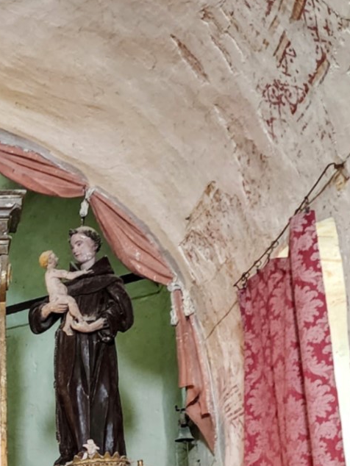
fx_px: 1172
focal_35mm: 87
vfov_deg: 21.6
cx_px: -219
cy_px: 485
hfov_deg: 15.3
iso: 640
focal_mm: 6.4
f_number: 1.8
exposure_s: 1/33
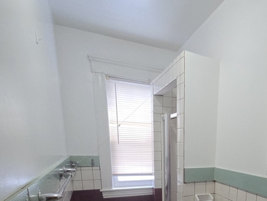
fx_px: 201
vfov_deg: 45.3
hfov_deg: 62.9
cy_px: 199
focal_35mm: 26
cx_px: 204
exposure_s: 1/60
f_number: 2.2
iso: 160
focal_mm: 2.2
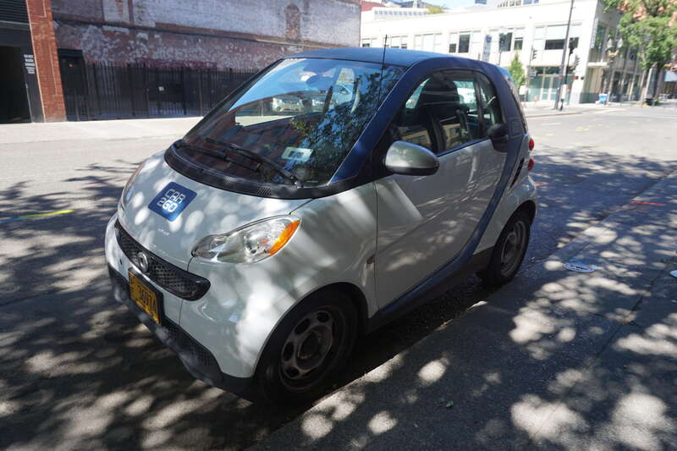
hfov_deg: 73.8
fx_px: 451
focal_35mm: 24
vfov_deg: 53.1
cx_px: 338
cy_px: 226
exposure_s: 1/80
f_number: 6.3
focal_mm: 16
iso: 100
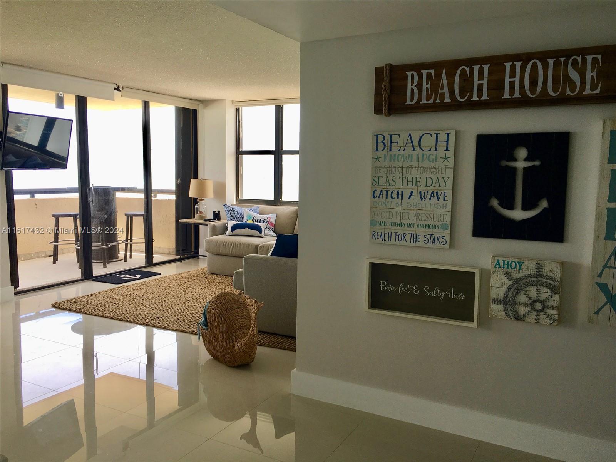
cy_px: 231
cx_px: 308
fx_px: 516
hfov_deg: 61.7
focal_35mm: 29
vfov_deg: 48.2
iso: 25
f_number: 2.2
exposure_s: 1/120
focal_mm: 4.15
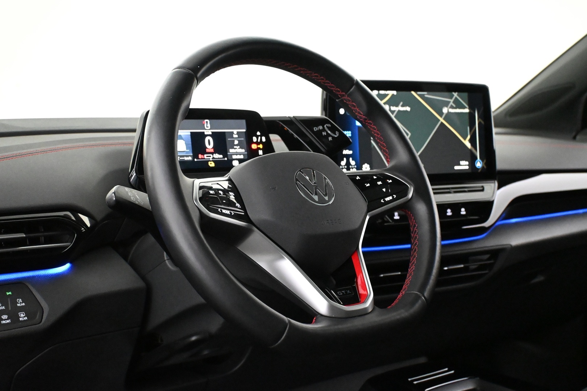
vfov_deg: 28.5
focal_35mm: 47
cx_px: 294
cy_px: 196
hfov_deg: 41.7
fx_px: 770
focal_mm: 31.5
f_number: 5
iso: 9000
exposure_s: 1/60
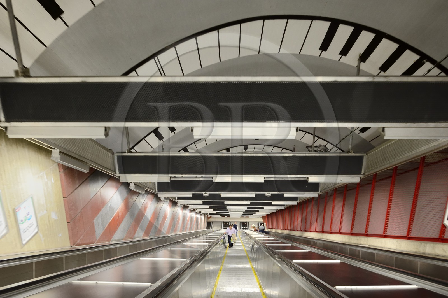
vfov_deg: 46.3
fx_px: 348
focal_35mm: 28
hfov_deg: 65.5
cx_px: 224
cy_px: 149
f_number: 5.6
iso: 1600
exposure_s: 1/15
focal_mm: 28
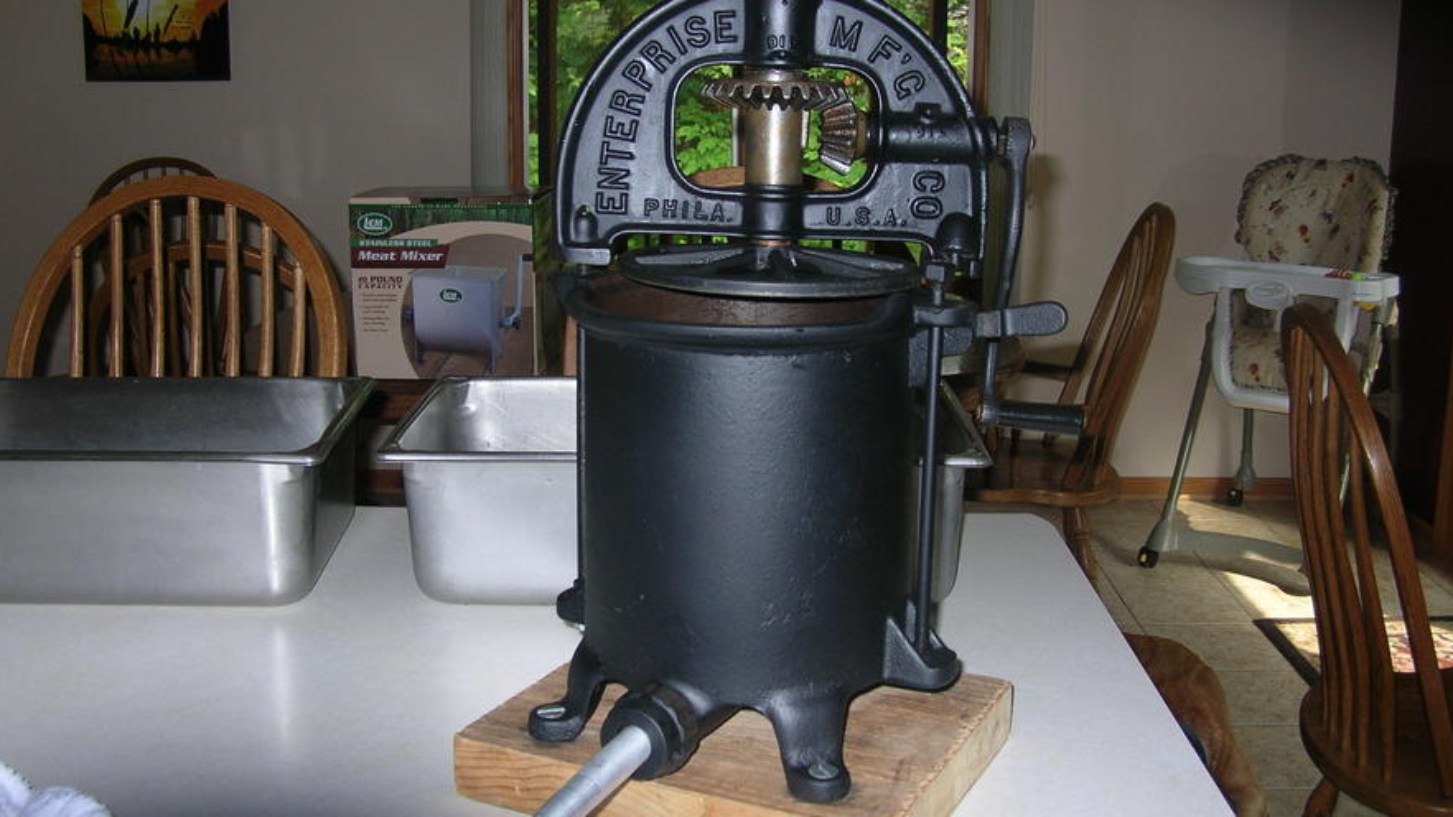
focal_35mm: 40
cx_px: 736
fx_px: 1541
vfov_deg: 29.7
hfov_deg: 50.5
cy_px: 396
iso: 50
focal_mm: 6
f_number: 2.7
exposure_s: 1/60.1
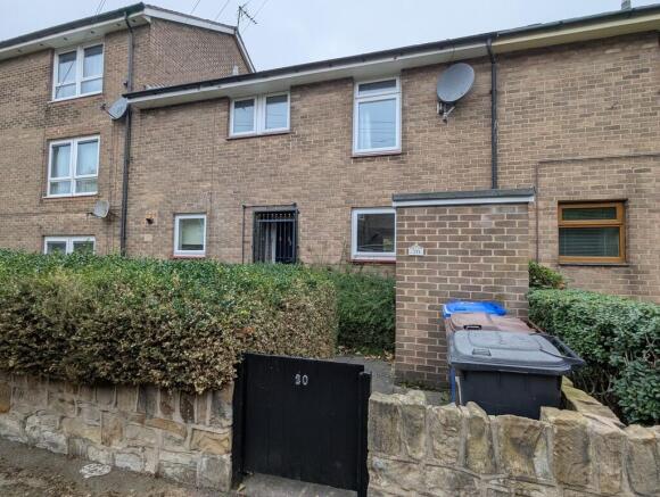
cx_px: 330
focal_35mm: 16
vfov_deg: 78.3
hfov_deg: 94.4
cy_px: 248
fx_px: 306
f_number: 2.2
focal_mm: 2.35
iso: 52
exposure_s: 1/303
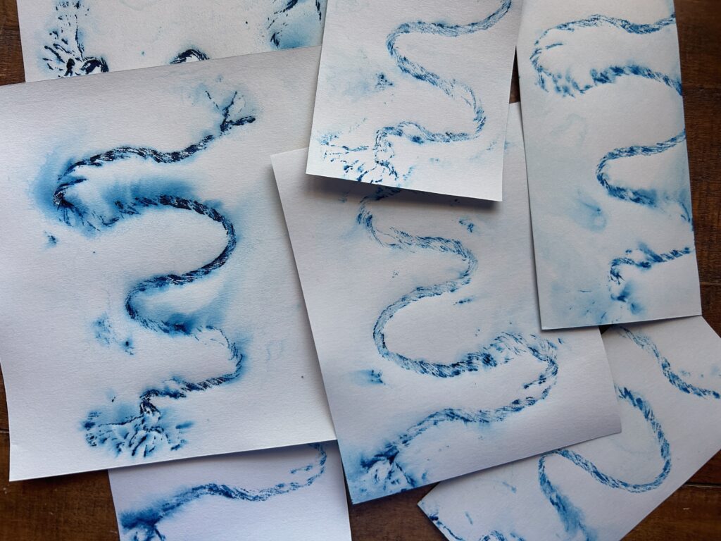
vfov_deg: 53.1
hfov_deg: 67.3
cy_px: 270
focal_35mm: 26
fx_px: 542
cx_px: 360
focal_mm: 5.7
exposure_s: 1/94
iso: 125
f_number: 1.5
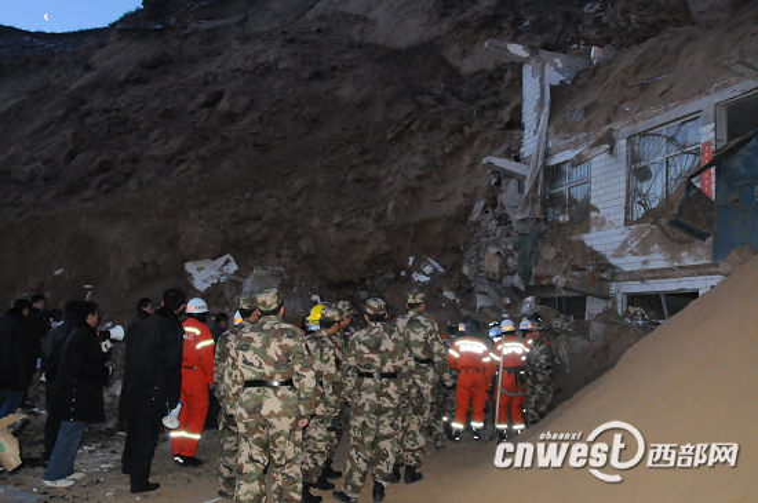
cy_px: 252
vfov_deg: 47.8
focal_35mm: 27
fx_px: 568
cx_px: 379
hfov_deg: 67.5
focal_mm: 18
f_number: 7.1
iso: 3200
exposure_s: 1/60
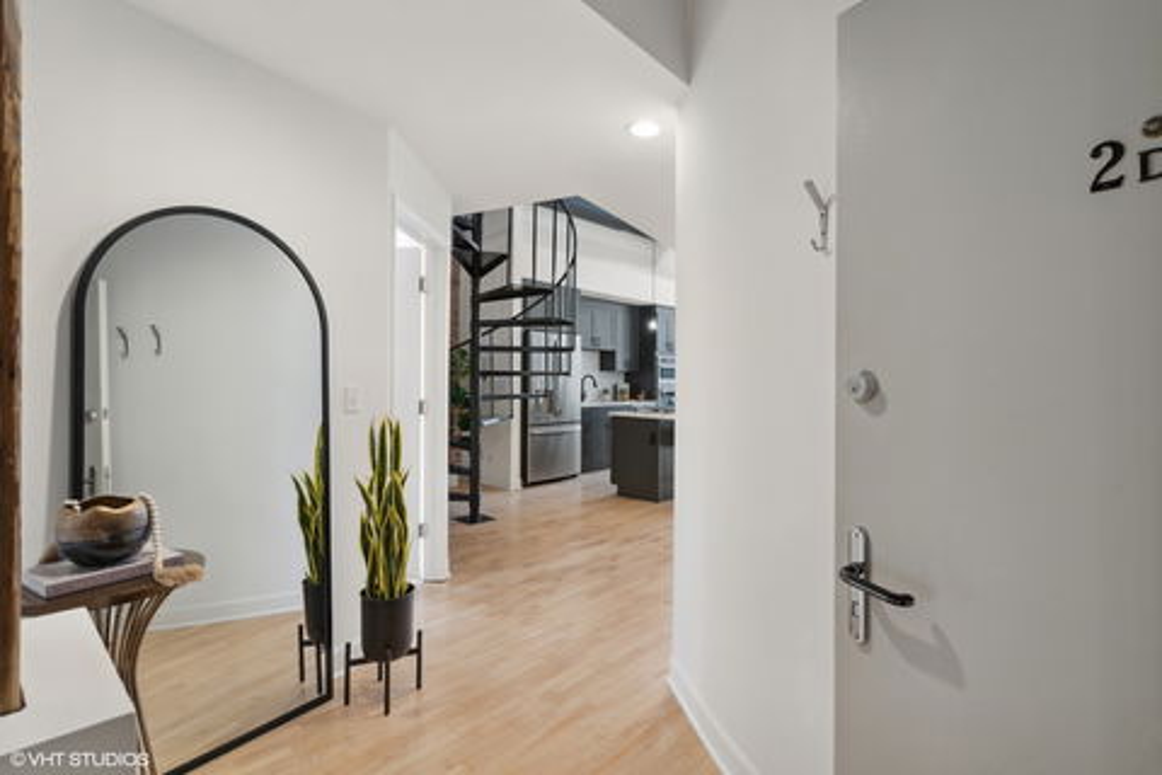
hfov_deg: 96.7
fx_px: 516
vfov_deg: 73.7
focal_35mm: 16
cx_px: 581
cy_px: 388
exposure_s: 1/6
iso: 320
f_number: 7.1
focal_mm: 16
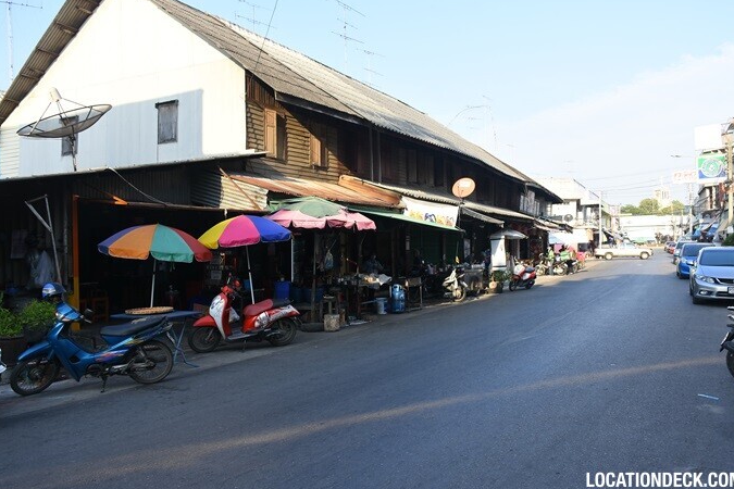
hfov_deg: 65.5
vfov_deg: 46.4
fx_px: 571
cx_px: 376
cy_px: 247
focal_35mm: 28
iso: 100
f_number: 6.3
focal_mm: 18
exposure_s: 1/125
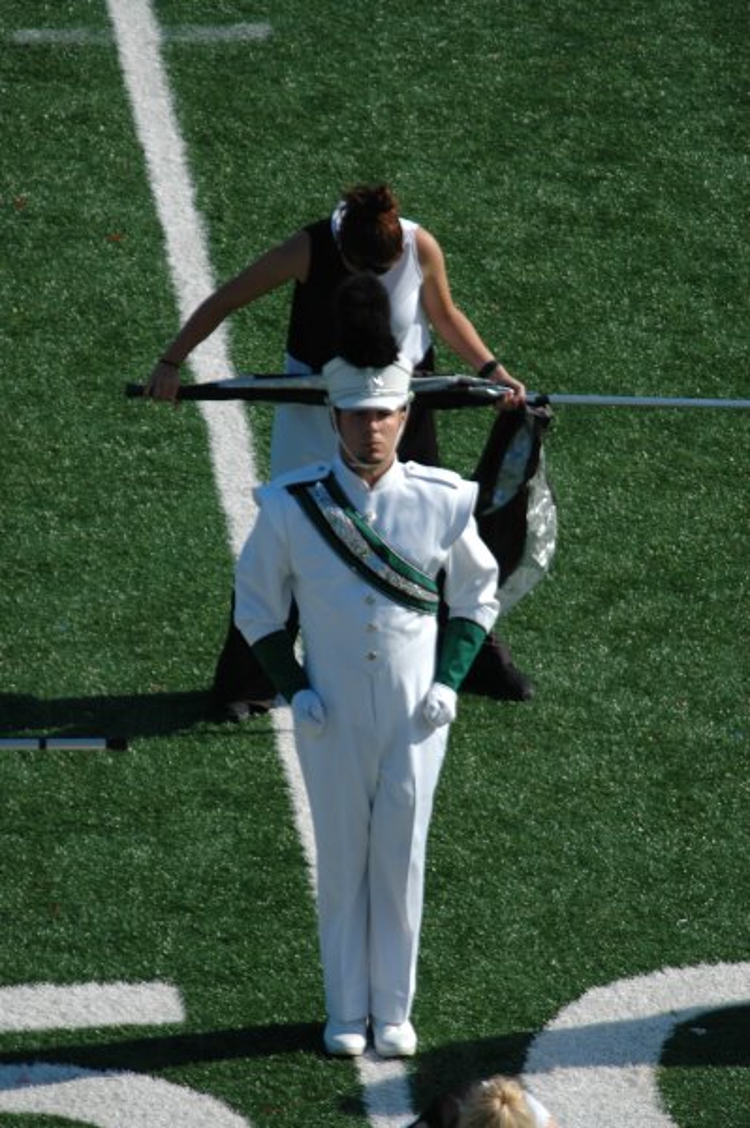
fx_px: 18781
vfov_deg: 3.4
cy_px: 564
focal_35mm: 600
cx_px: 375
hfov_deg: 2.3
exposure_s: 1/640
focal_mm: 400
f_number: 5.6
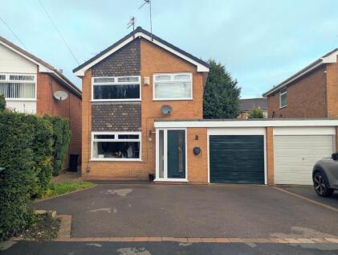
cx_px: 169
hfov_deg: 71.5
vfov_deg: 56.9
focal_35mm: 24
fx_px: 235
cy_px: 128
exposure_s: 1/430
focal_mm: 6.81
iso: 48
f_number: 1.85
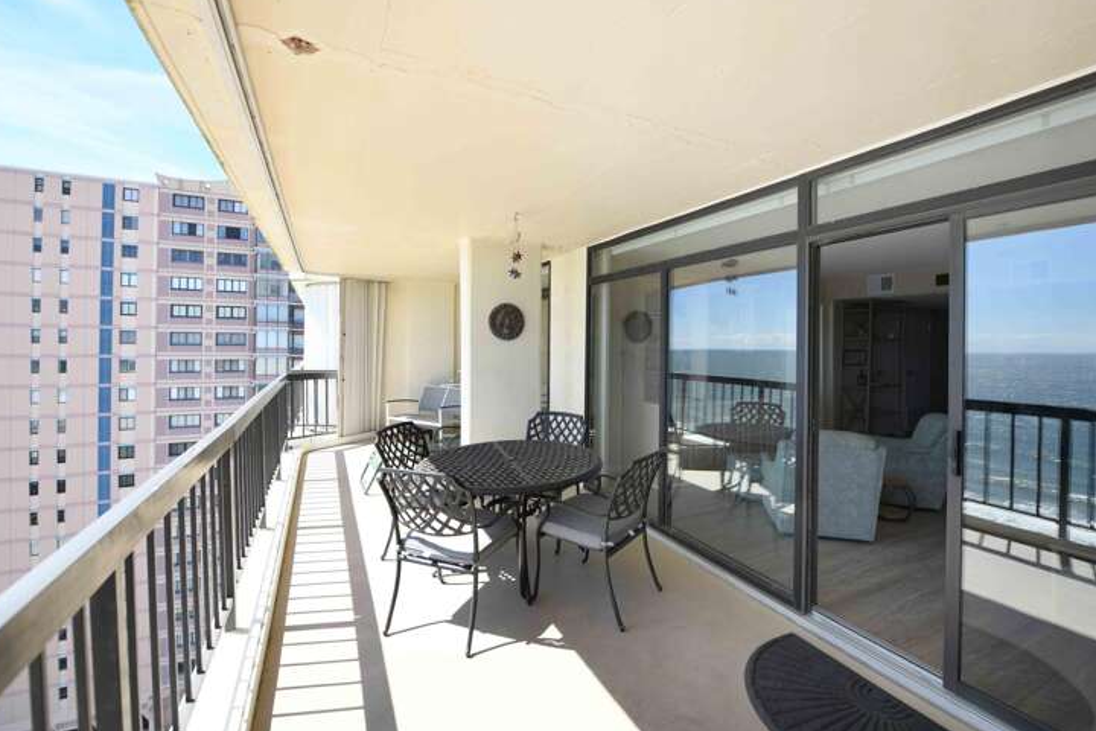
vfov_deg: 73.7
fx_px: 487
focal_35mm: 16
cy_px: 346
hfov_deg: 96.7
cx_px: 565
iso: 160
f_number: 3.5
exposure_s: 1/800
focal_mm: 15
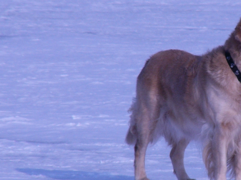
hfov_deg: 2.3
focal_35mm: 870
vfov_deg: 1.7
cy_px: 88
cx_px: 211
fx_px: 6057
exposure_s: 1/800
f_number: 6.5
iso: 50
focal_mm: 55.2
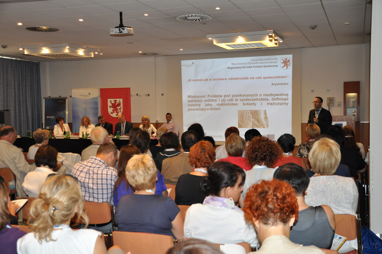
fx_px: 477
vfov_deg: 29.8
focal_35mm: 45
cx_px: 191
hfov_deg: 43.7
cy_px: 127
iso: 800
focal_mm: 30
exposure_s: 1/60
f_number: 4.2
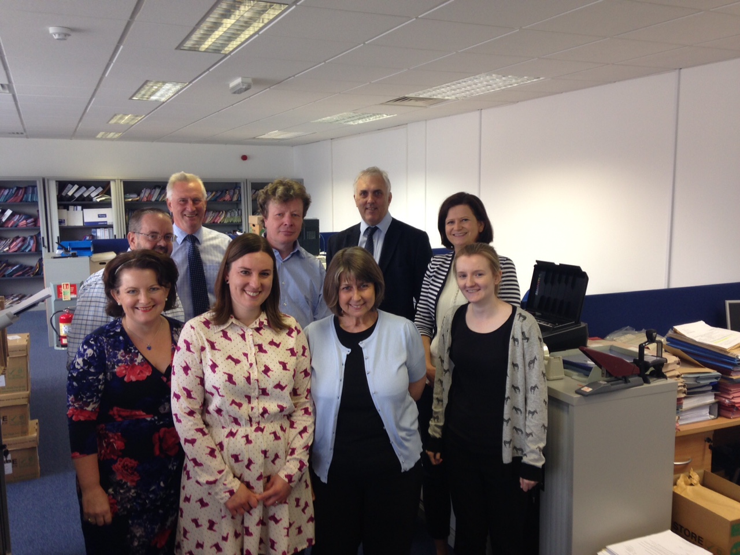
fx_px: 705
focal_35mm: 33
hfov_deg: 55.4
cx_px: 370
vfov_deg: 42.9
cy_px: 278
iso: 50
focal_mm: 4.12
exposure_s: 1/24
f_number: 2.4
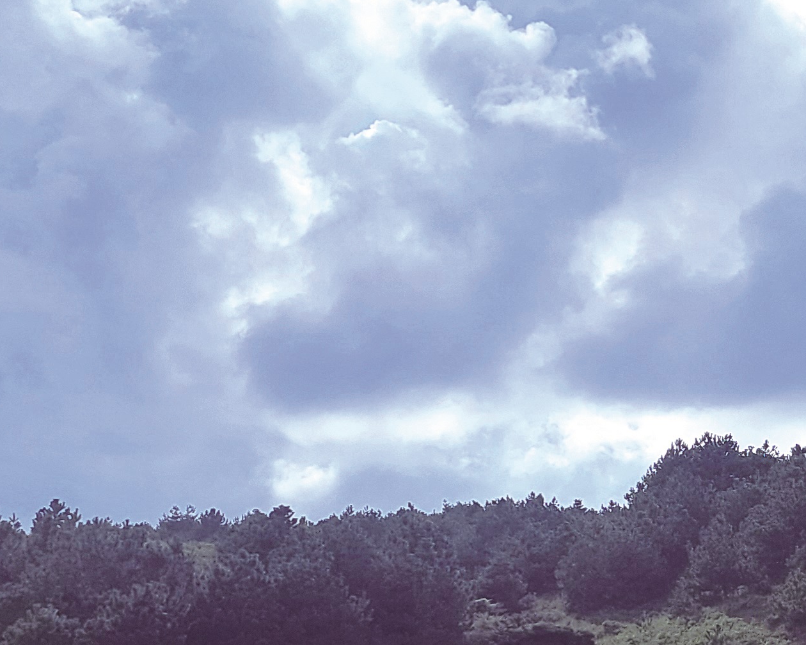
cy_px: 439
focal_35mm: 86
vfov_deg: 17.8
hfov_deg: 21.1
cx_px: 888
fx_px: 2051
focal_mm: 5.23
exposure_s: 1/2797
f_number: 1.8
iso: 25
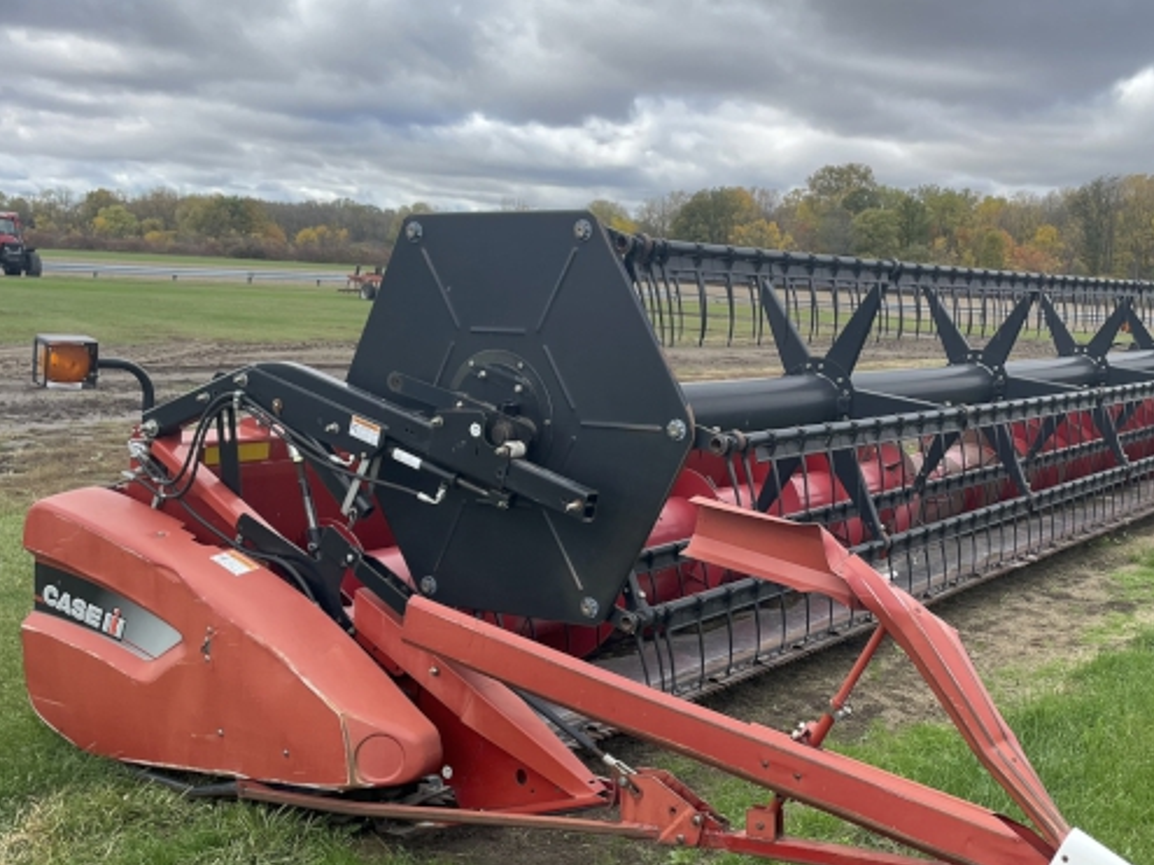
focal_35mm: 42
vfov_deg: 34.2
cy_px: 541
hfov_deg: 44.0
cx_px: 793
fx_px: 1400
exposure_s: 1/1276
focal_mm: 4.2
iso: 32
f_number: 1.6
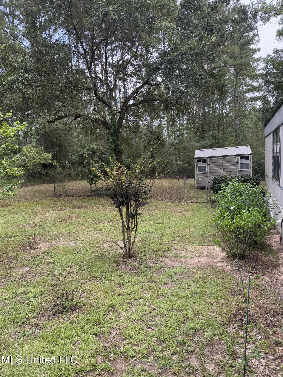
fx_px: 262
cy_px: 188
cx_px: 142
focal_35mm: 24
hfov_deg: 56.8
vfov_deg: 71.6
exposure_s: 1/284
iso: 80
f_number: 1.78
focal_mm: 6.76
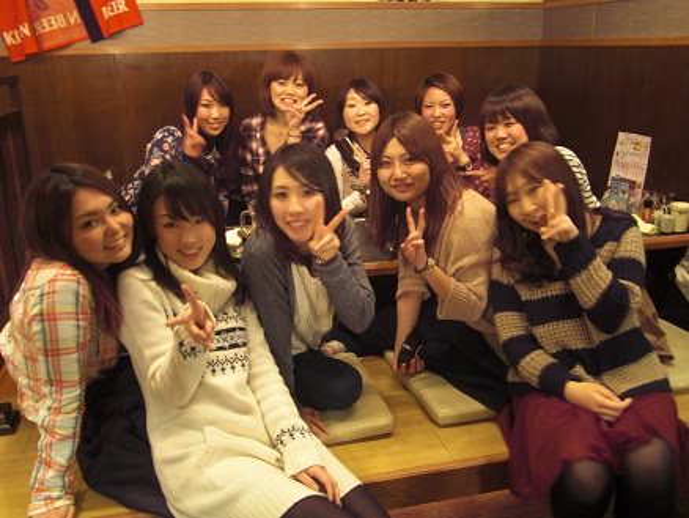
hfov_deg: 55.3
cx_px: 344
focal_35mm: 33
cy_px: 259
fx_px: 657
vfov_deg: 43.0
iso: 200
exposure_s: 1/2
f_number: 2.7
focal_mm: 5.8
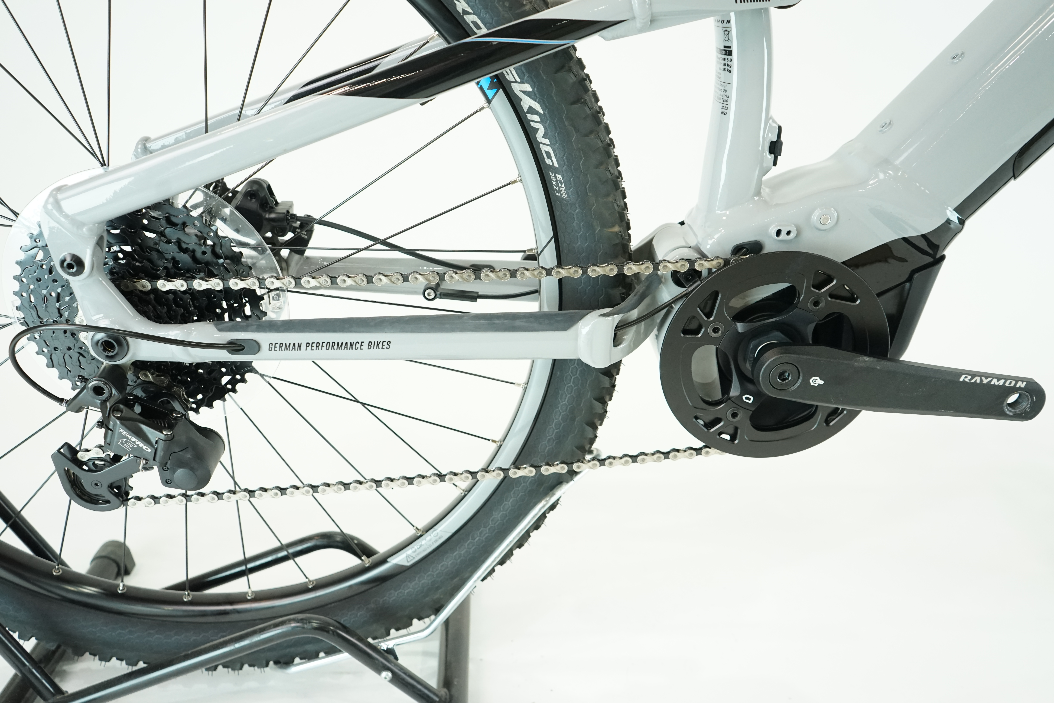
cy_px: 352
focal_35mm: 29
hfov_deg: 63.7
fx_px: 849
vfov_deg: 45.0
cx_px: 527
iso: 2000
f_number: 5
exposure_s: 1/200
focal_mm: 29
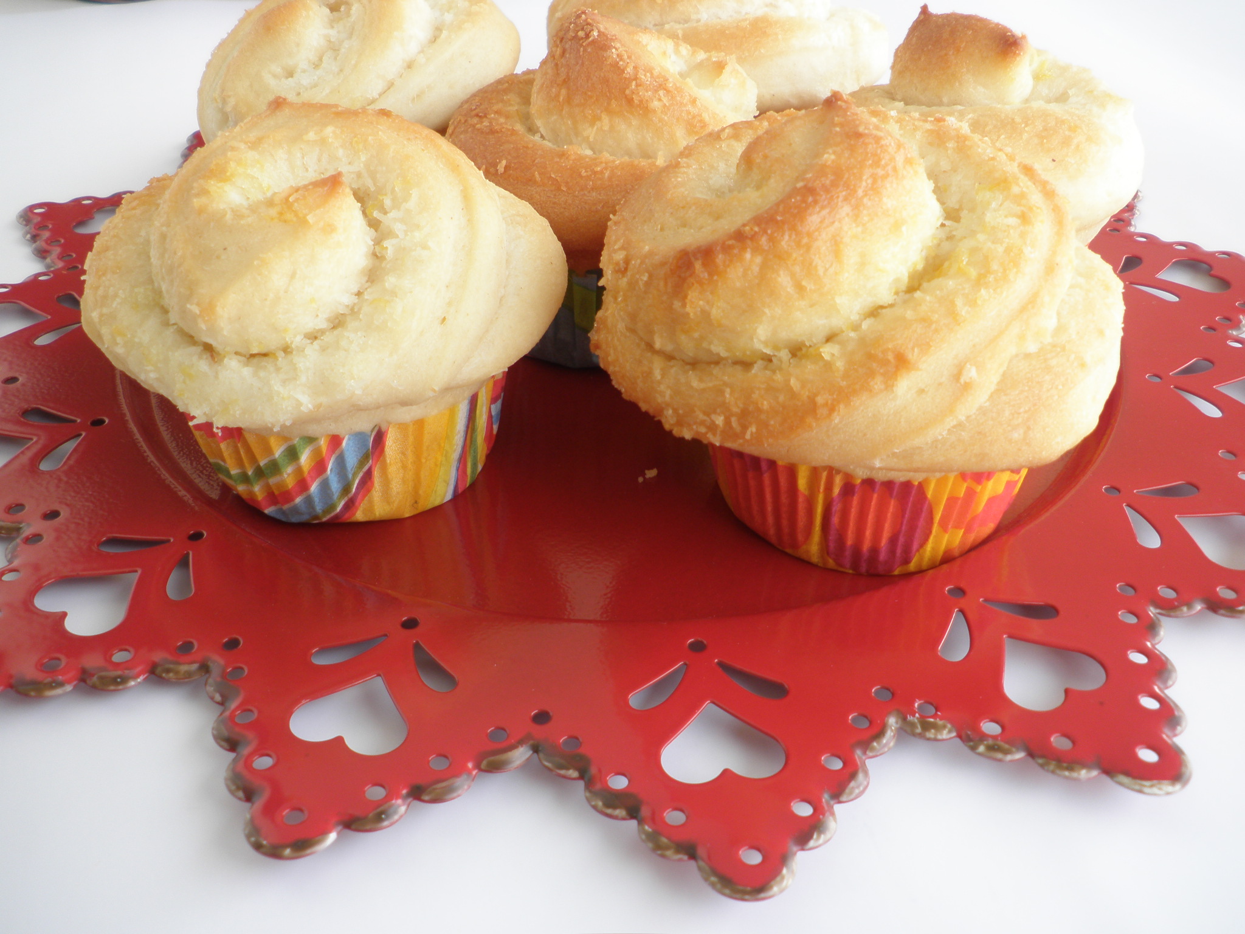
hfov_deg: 51.4
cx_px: 622
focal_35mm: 36
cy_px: 467
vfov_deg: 39.7
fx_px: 1295
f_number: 3.5
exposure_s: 1/50
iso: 64
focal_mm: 6.3
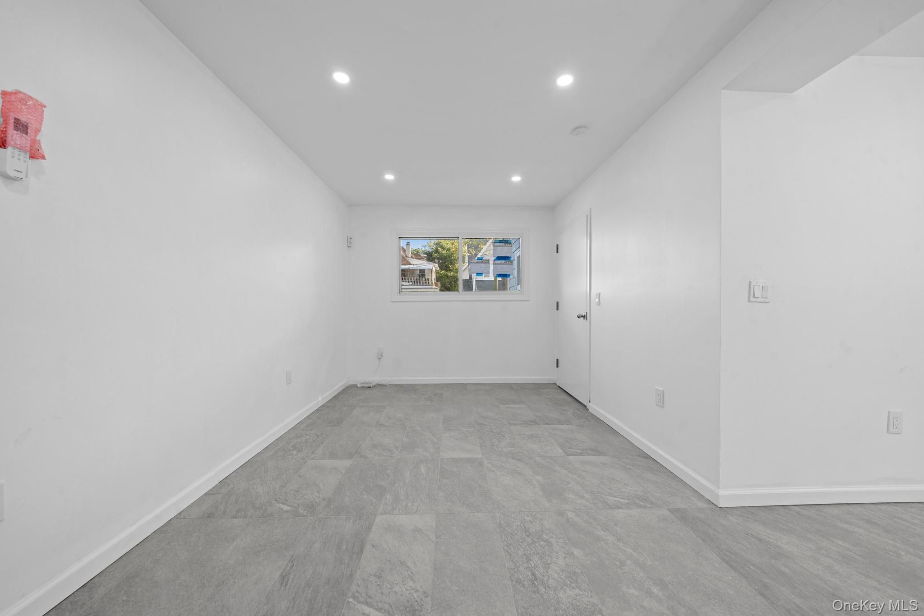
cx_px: 462
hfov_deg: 112.6
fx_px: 308
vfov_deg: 90.0
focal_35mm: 12
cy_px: 308
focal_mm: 12
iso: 100
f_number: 9
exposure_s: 1/2
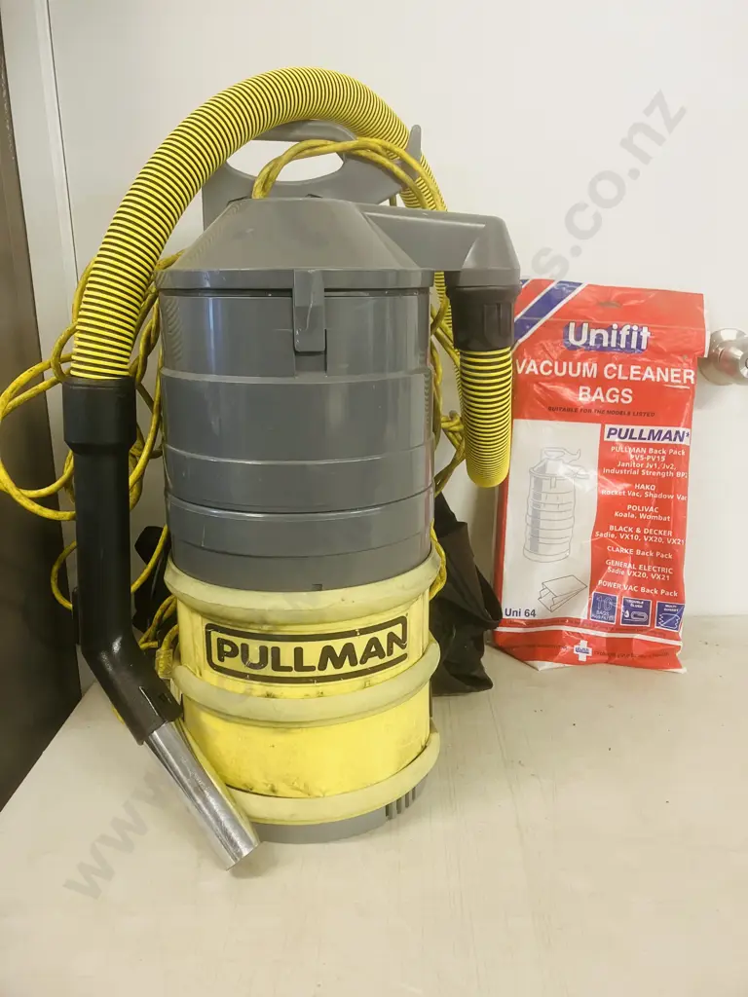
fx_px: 807
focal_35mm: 28
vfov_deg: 63.4
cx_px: 374
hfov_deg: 49.7
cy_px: 498
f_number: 1.8
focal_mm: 3.99
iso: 160
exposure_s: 1/50
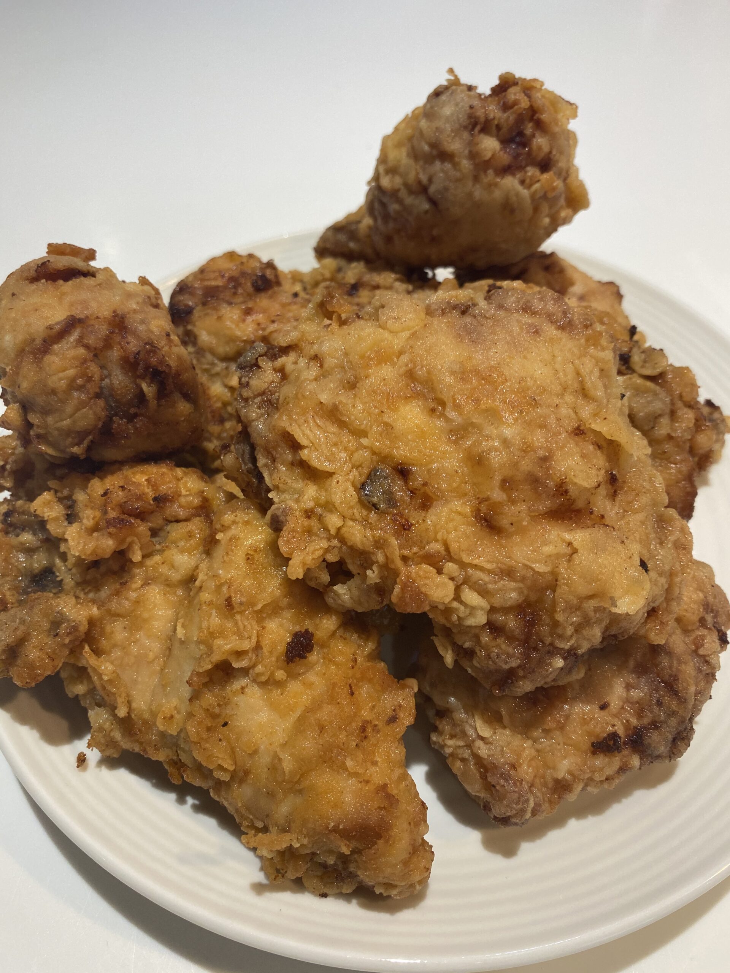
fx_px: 731
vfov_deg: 67.3
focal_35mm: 26
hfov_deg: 53.1
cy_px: 486
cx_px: 365
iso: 100
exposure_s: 1/100
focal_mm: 4.25
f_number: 1.8
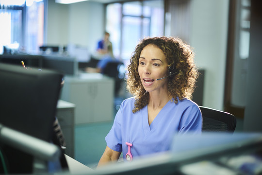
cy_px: 88
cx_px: 131
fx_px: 364
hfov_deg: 39.6
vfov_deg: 27.0
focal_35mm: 50
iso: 1000
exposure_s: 1/250
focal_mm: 50
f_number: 1.8
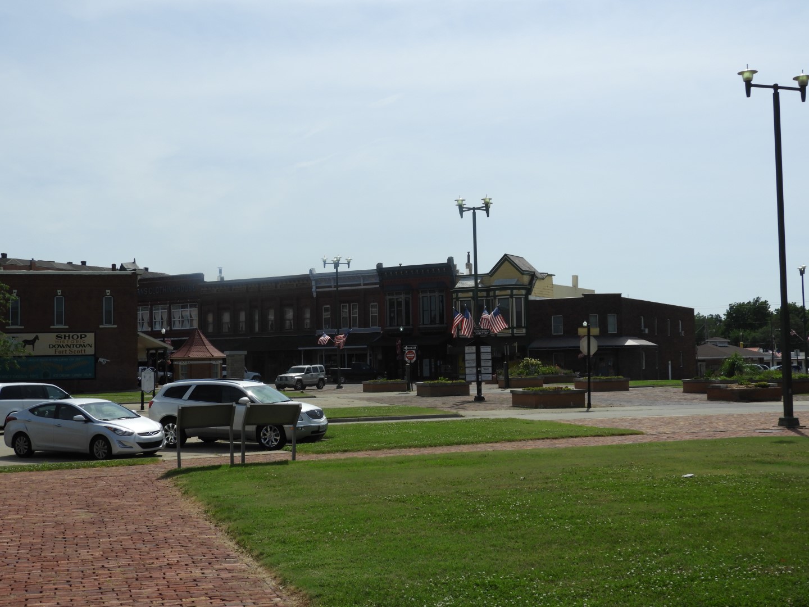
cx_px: 404
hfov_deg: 42.1
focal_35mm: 45
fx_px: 1052
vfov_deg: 32.2
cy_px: 304
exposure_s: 1/2000
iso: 100
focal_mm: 8.1
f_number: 4
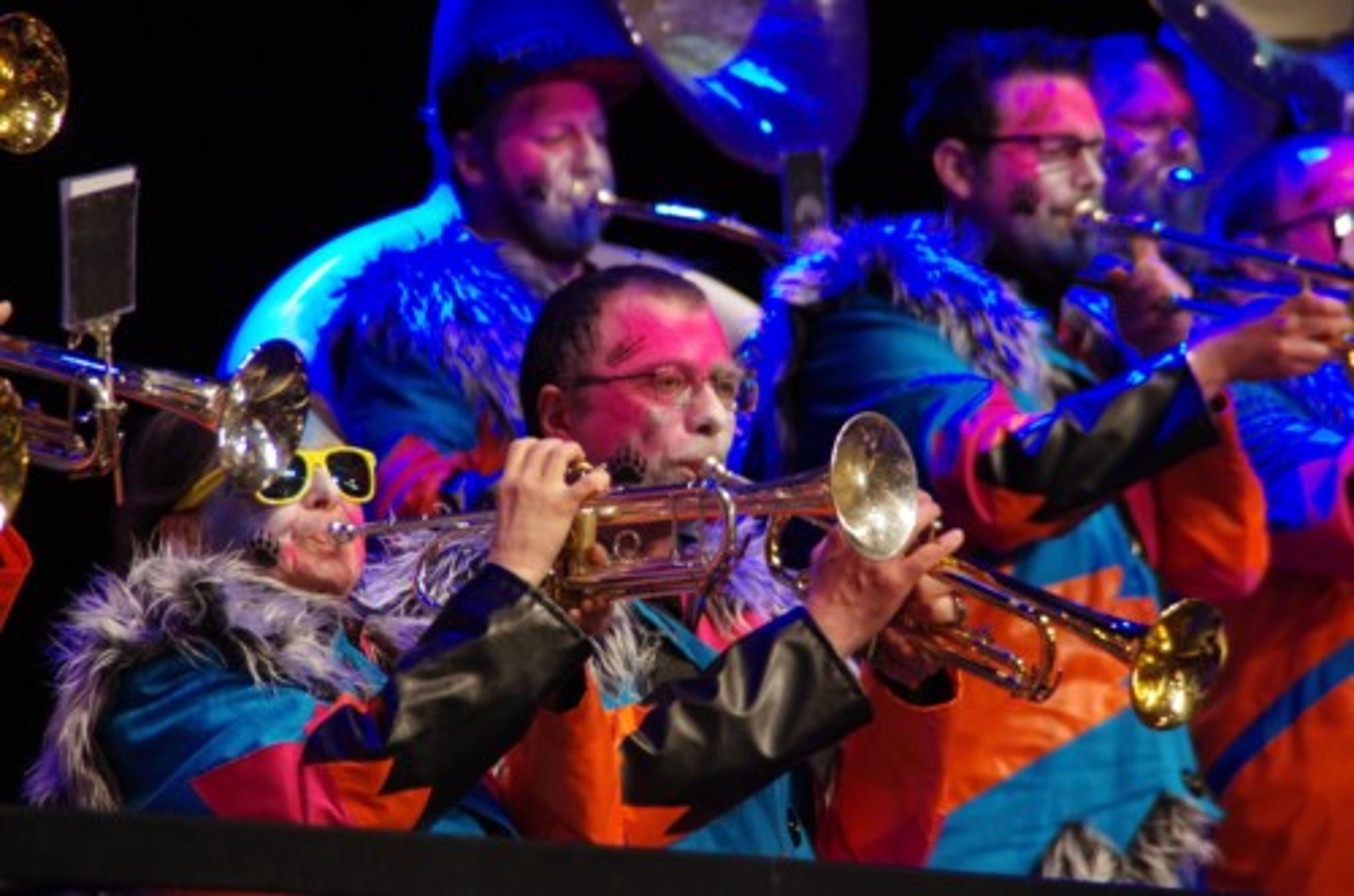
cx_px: 677
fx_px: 11258
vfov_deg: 4.6
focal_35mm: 300
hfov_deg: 6.9
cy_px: 448
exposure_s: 1/50
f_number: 6.3
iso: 3200
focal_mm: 200
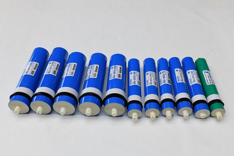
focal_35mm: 35
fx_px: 227
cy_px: 78
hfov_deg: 54.4
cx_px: 117
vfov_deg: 37.9
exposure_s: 1/30
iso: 100
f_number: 8
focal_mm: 35
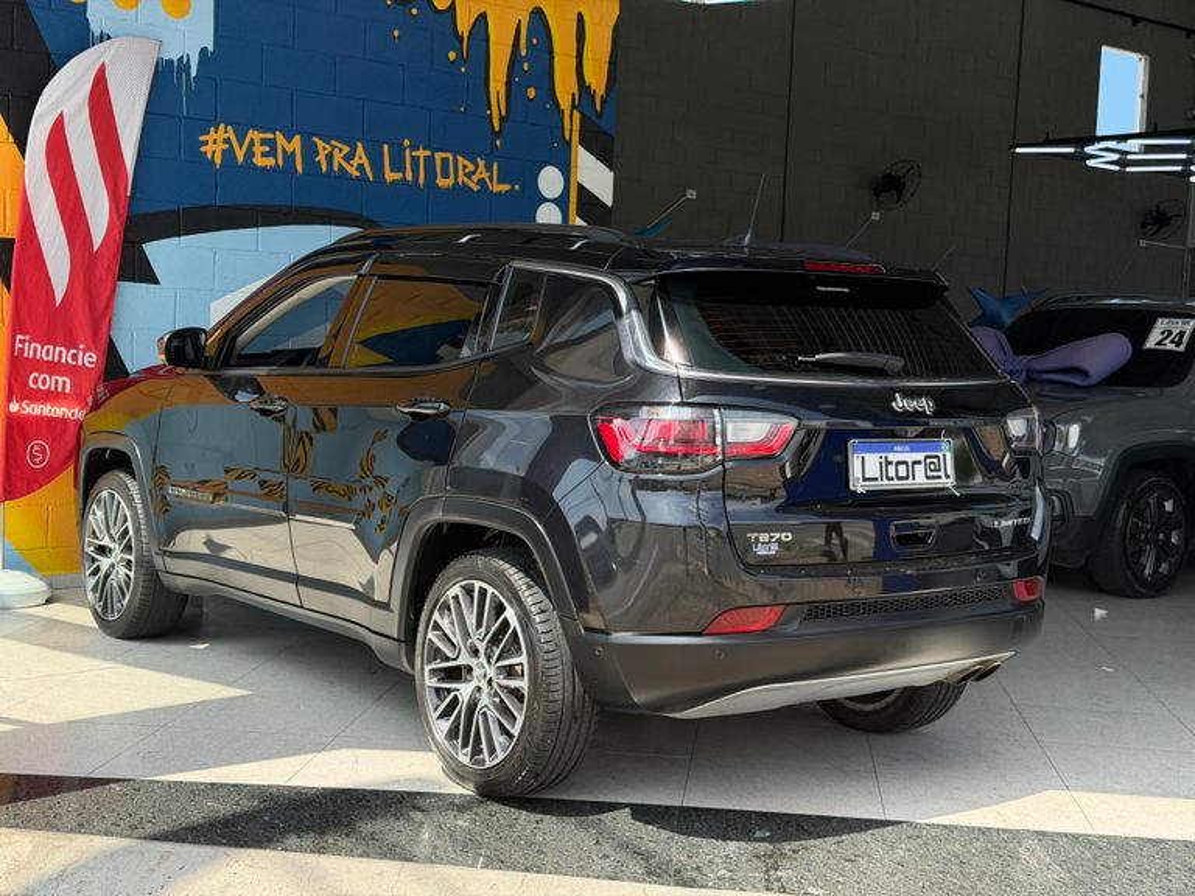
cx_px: 598
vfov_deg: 30.3
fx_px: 1657
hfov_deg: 39.7
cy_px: 448
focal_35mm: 48
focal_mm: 6.76
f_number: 1.78
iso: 100
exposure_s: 1/1575
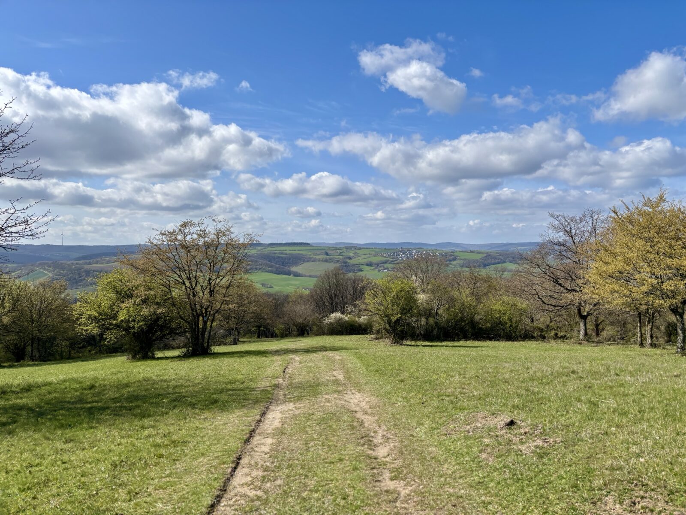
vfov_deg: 53.1
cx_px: 343
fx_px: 515
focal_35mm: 26
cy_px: 258
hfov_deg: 67.3
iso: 50
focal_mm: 5.96
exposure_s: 1/4630
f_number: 1.6
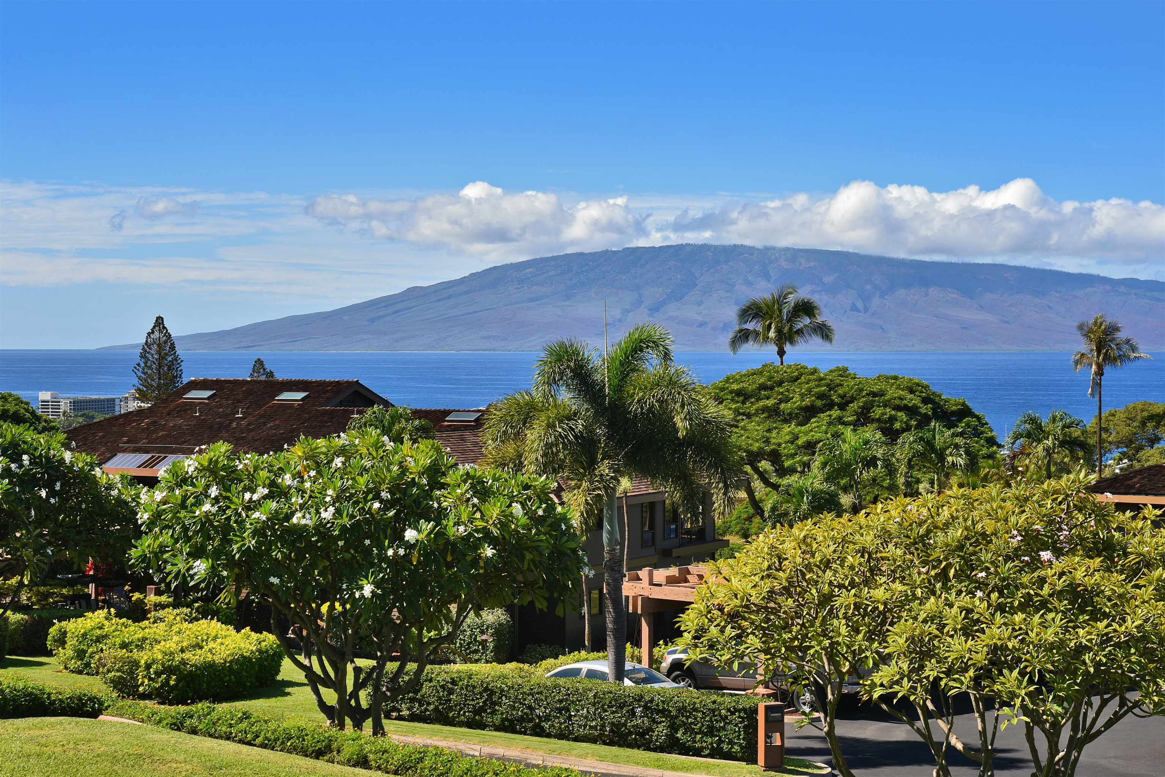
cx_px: 582
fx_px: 2007
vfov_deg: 21.9
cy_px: 388
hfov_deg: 32.4
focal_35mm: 62
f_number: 9
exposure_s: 1/200
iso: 100
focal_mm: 62
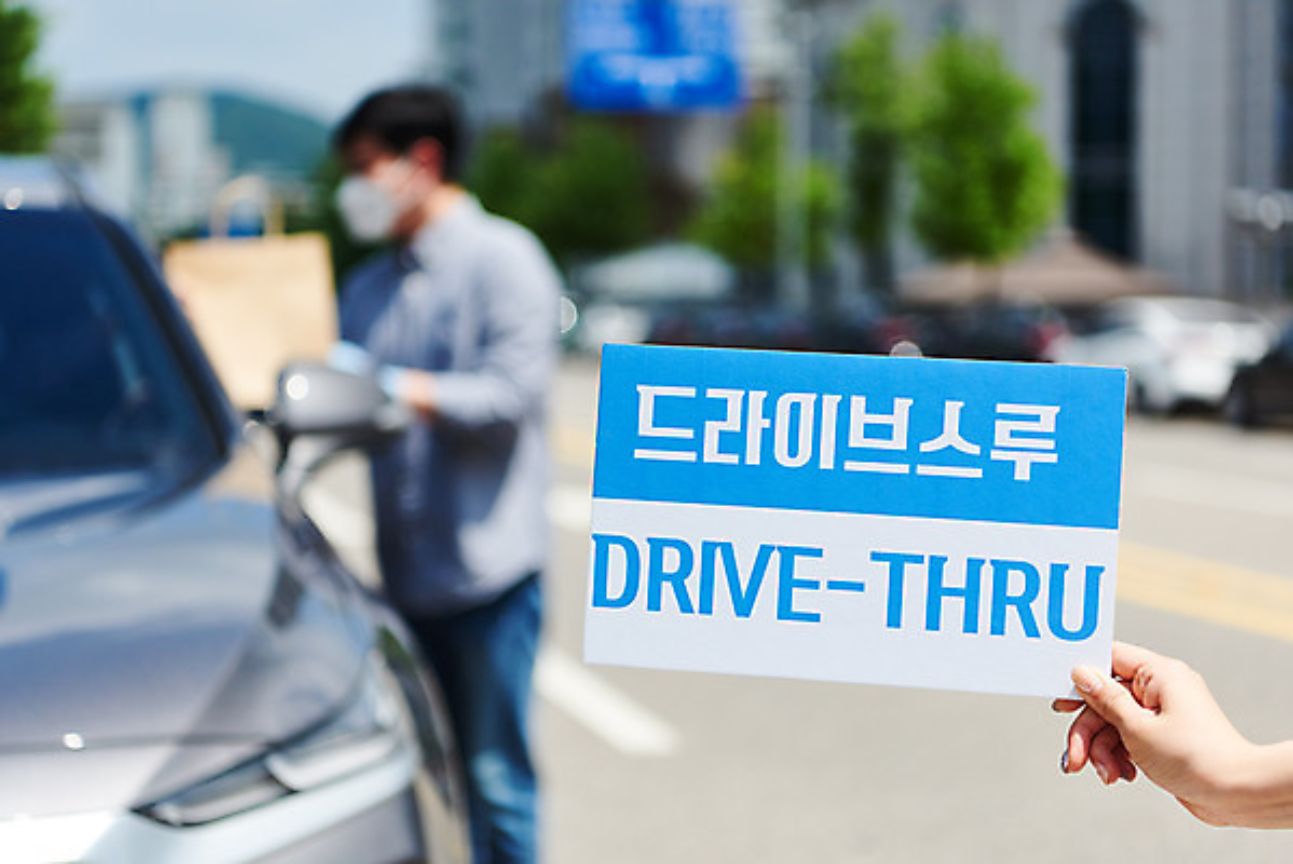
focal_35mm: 70
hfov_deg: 28.8
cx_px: 646
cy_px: 432
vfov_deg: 19.5
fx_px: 2515
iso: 200
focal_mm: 70
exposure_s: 1/5000
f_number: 3.2
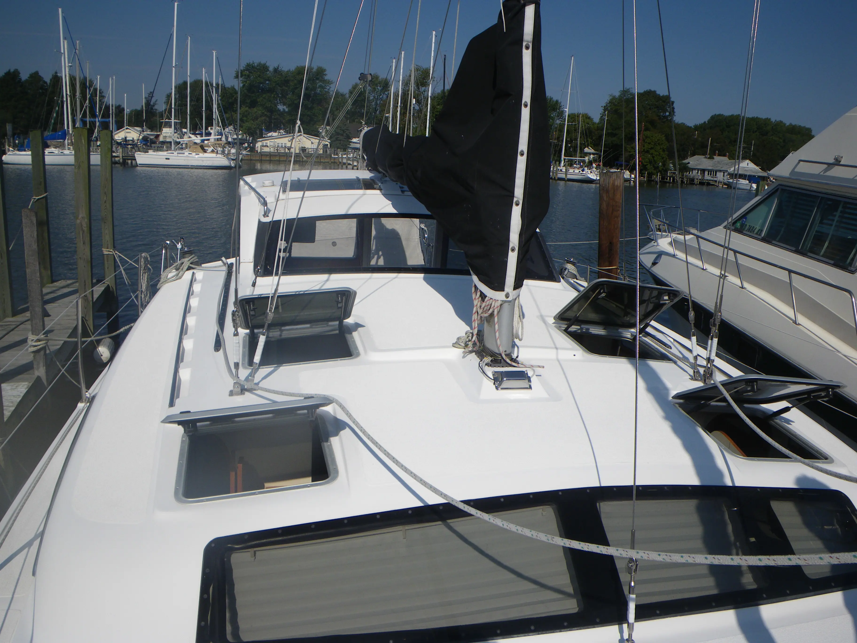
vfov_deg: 49.7
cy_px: 322
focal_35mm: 28
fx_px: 693
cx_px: 428
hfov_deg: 63.4
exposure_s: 1/1000
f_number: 4.2
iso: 50
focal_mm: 5
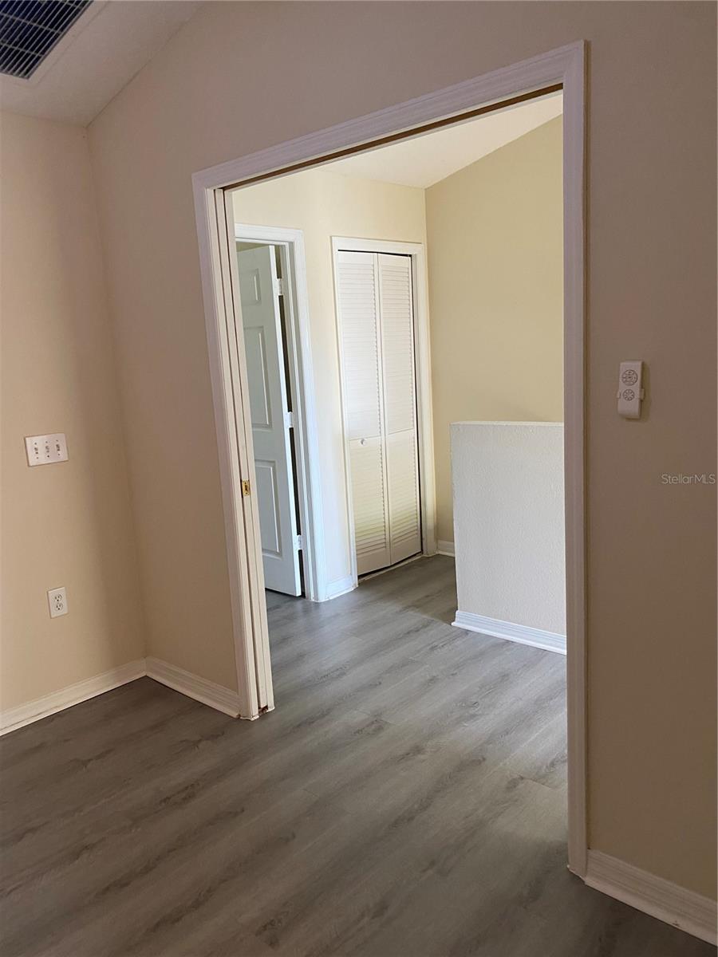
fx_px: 719
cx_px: 359
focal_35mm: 26
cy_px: 478
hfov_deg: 53.1
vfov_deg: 67.3
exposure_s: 1/60
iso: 160
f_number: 1.8
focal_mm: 4.25
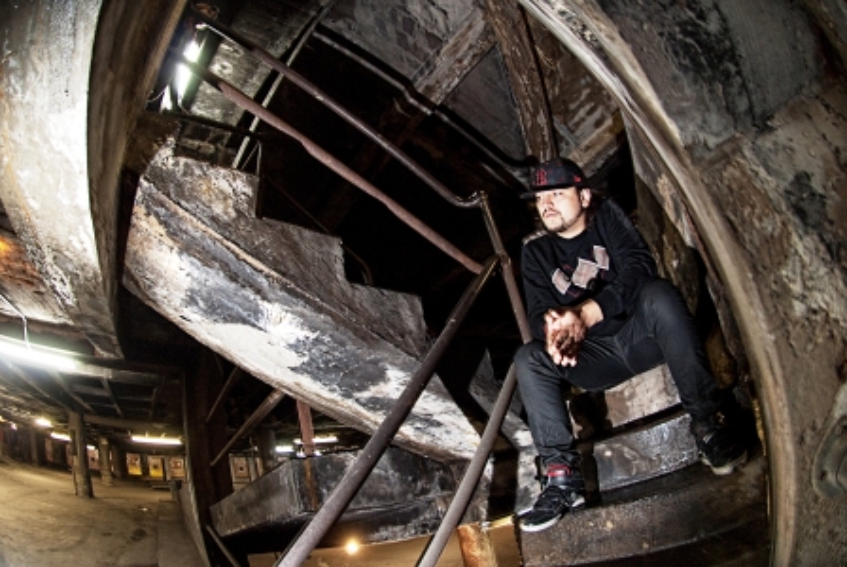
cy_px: 284
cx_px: 424
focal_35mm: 16
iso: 400
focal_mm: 10.5
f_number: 4
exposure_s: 1/5
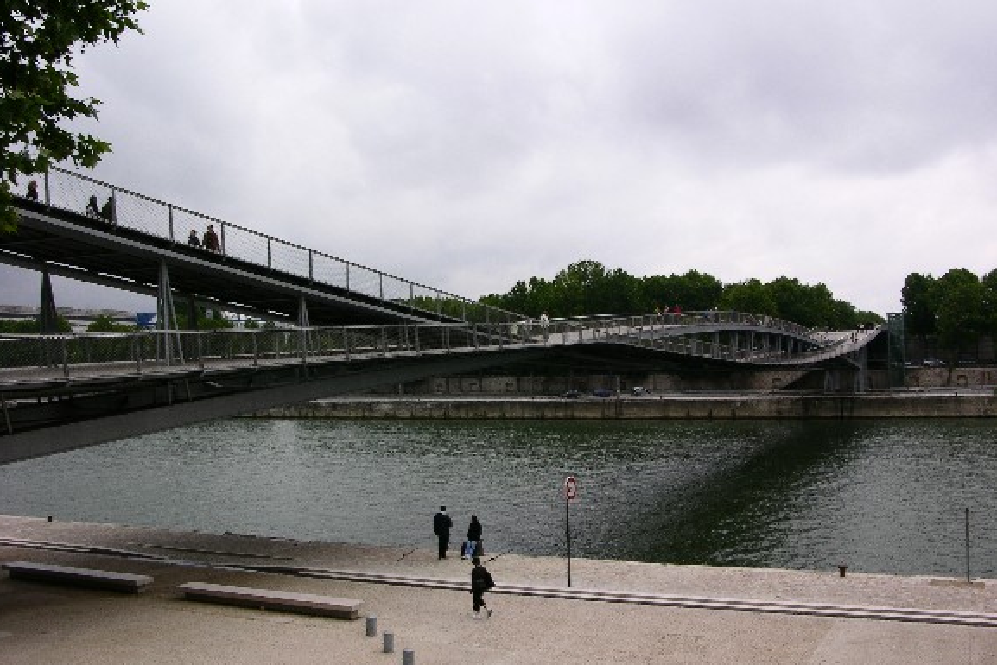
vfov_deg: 36.0
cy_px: 339
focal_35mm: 37
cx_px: 497
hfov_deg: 51.9
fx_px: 1025
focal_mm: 8.9
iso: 50
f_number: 7.1
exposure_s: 1/112
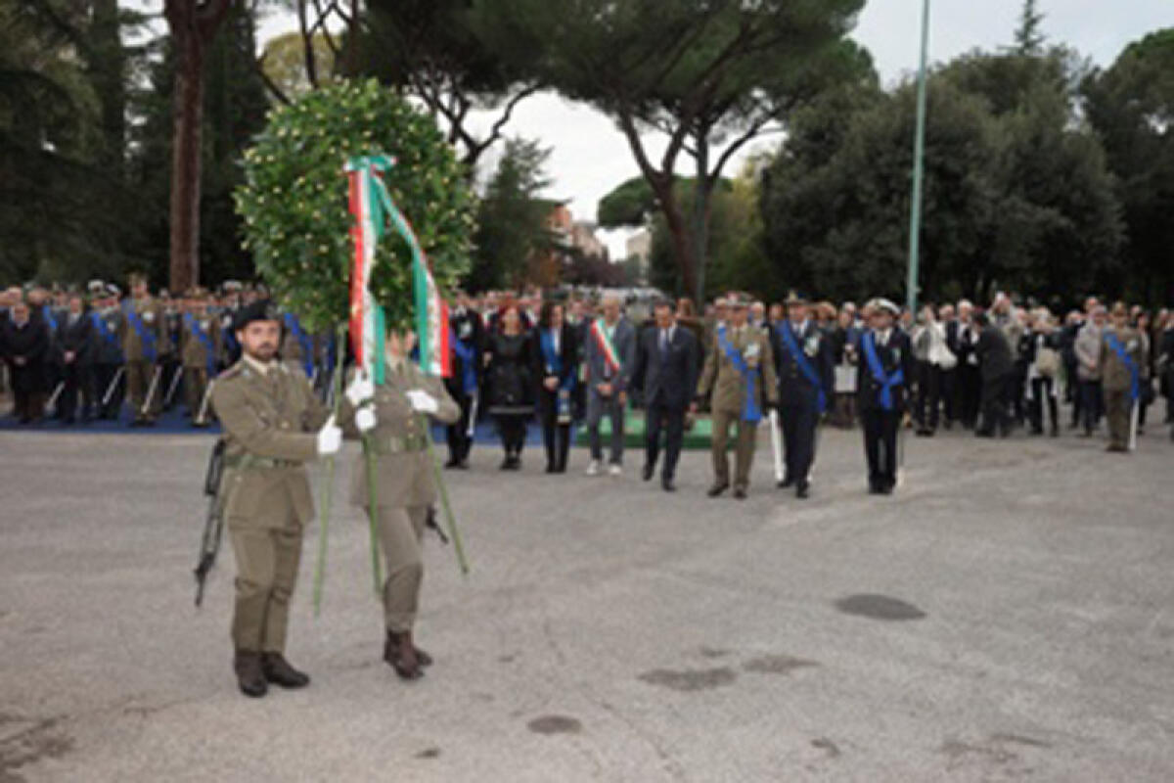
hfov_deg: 54.4
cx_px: 587
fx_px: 1141
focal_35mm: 35
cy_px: 392
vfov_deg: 37.9
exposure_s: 1/125
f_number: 5.6
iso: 100
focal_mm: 35
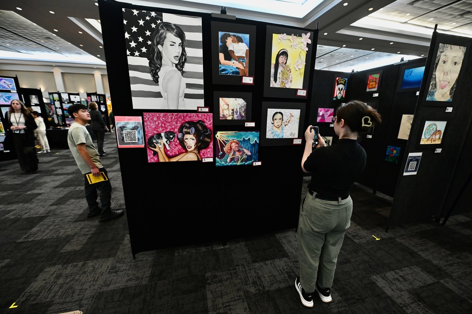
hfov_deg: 104.3
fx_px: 183
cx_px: 236
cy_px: 157
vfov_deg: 81.1
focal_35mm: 14
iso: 2500
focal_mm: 14
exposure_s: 1/250
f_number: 2.8
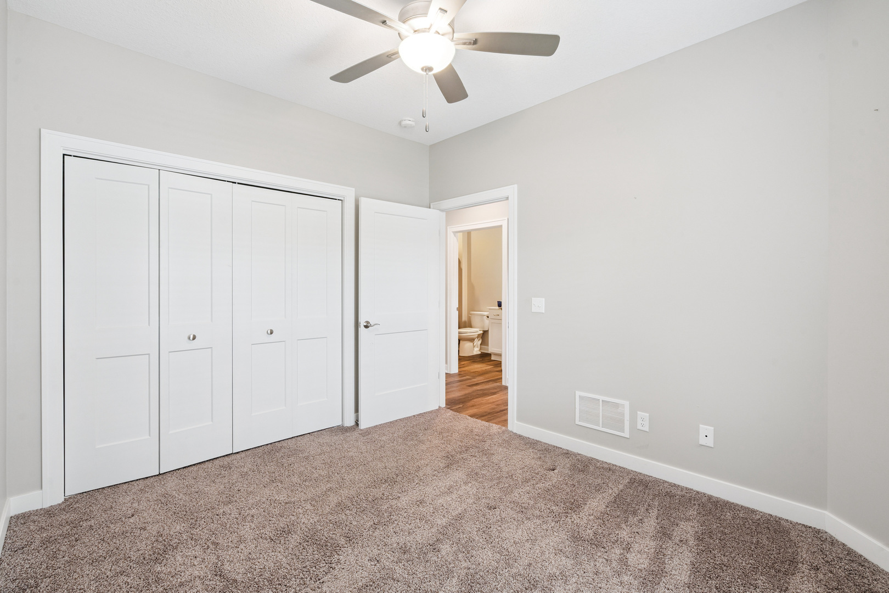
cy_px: 296
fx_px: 395
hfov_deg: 96.7
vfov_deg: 73.7
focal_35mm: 16
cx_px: 444
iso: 400
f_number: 9
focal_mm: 16
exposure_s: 1/8
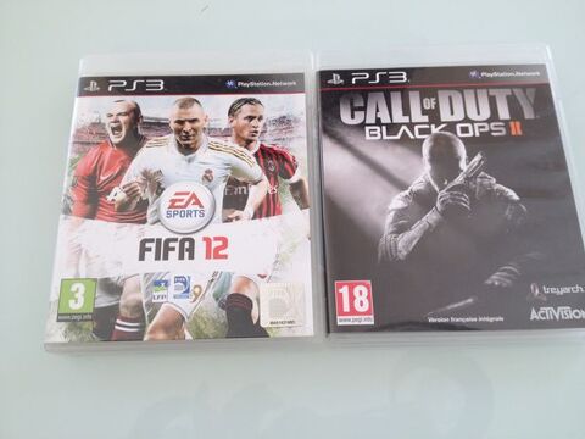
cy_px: 220
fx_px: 591
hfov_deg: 52.6
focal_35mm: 35
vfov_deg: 40.7
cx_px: 292
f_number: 2.4
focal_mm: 4.28
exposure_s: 1/120
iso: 64
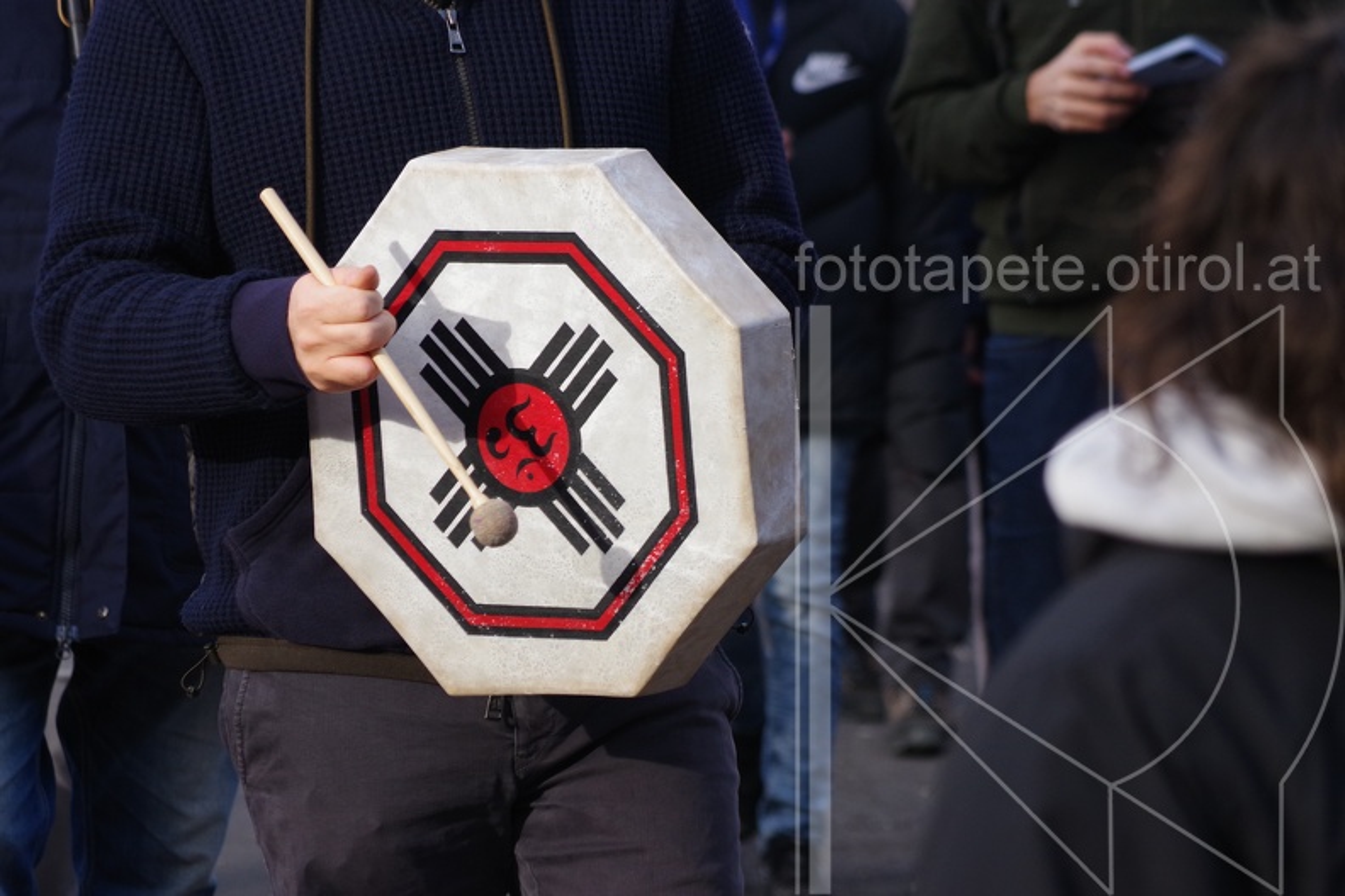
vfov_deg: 4.6
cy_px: 448
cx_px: 672
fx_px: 11207
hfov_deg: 6.9
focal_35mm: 300
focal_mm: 200
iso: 800
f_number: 8
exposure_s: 1/500
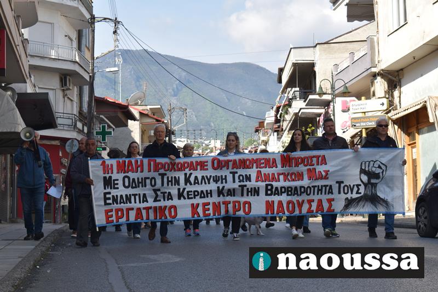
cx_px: 219
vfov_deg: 17.5
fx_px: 949
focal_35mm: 78
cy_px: 146
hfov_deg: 26.0
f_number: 8
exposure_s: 1/250
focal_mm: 52
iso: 180
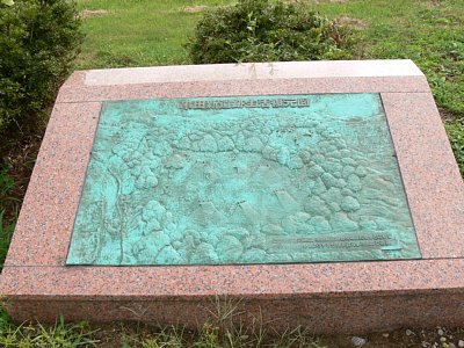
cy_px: 174
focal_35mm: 35
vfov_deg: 40.7
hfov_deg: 52.6
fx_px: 469
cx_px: 232
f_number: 5.6
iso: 80
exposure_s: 1/160
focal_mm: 7.4
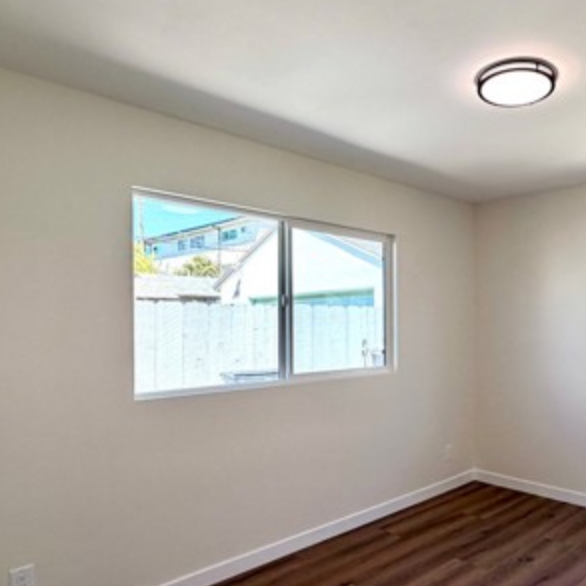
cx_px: 438
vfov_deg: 58.9
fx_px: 517
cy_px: 326
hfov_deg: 56.2
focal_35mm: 27
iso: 64
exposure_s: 1/186
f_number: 2.2
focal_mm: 2.22
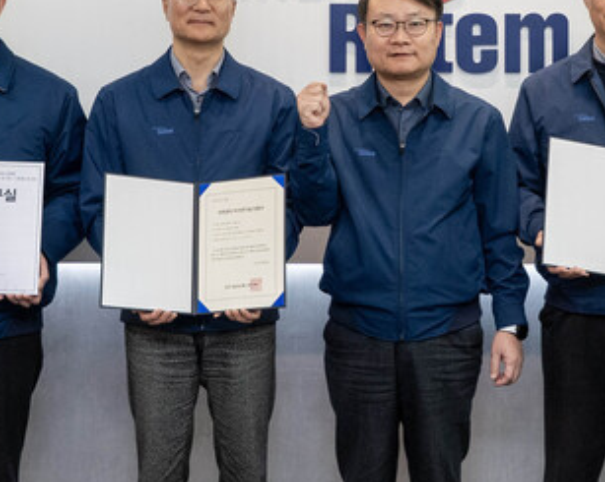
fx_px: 1682
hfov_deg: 20.3
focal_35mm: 94
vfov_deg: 16.2
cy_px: 100
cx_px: 396
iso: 2000
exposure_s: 1/200
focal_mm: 32
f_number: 5.6
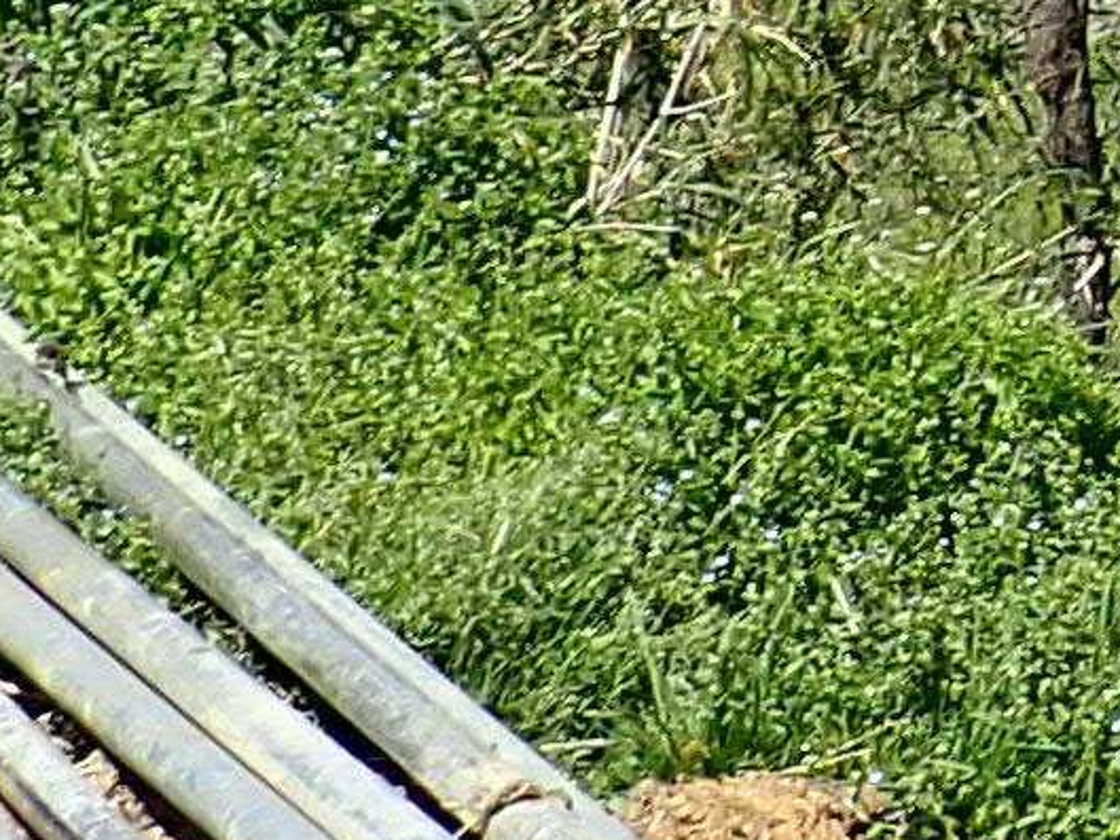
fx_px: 6116
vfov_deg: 7.4
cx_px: 2519
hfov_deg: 9.5
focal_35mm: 189
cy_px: -1041
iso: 100
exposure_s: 1/160
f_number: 8
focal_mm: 4.5
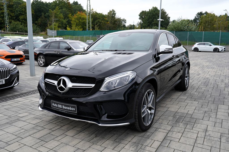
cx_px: 114
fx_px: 191
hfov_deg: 61.9
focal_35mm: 30
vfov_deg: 43.6
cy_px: 76
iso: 100
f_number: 5.6
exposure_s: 1/125
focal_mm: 30
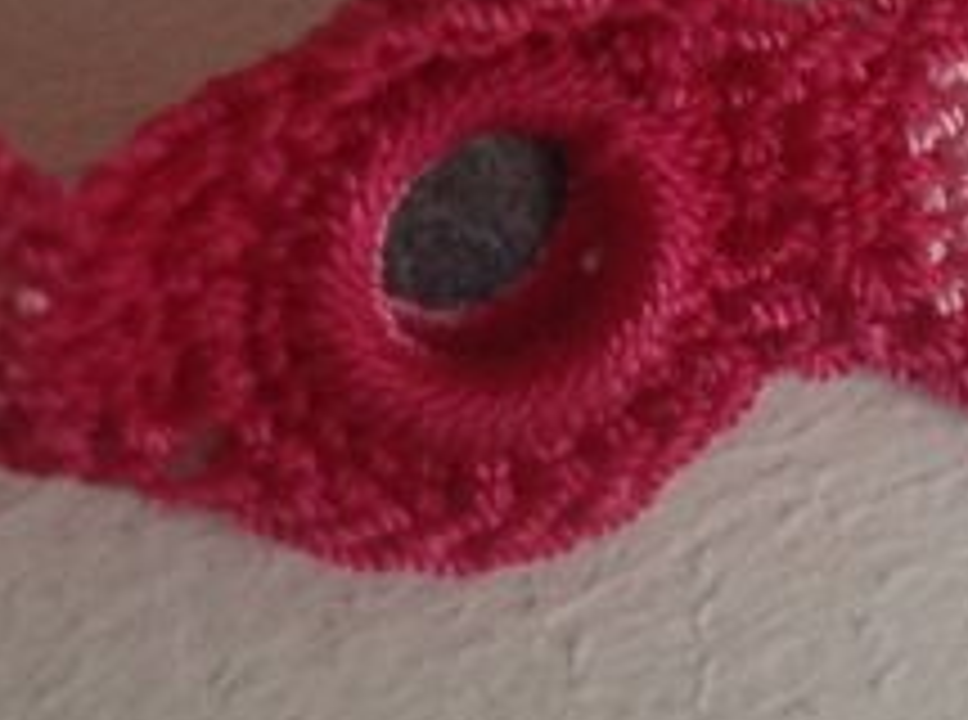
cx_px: 1090
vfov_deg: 8.7
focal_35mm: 163
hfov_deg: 11.9
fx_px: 4545
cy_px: -520
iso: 80
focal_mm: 4.28
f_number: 2.4
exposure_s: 1/15
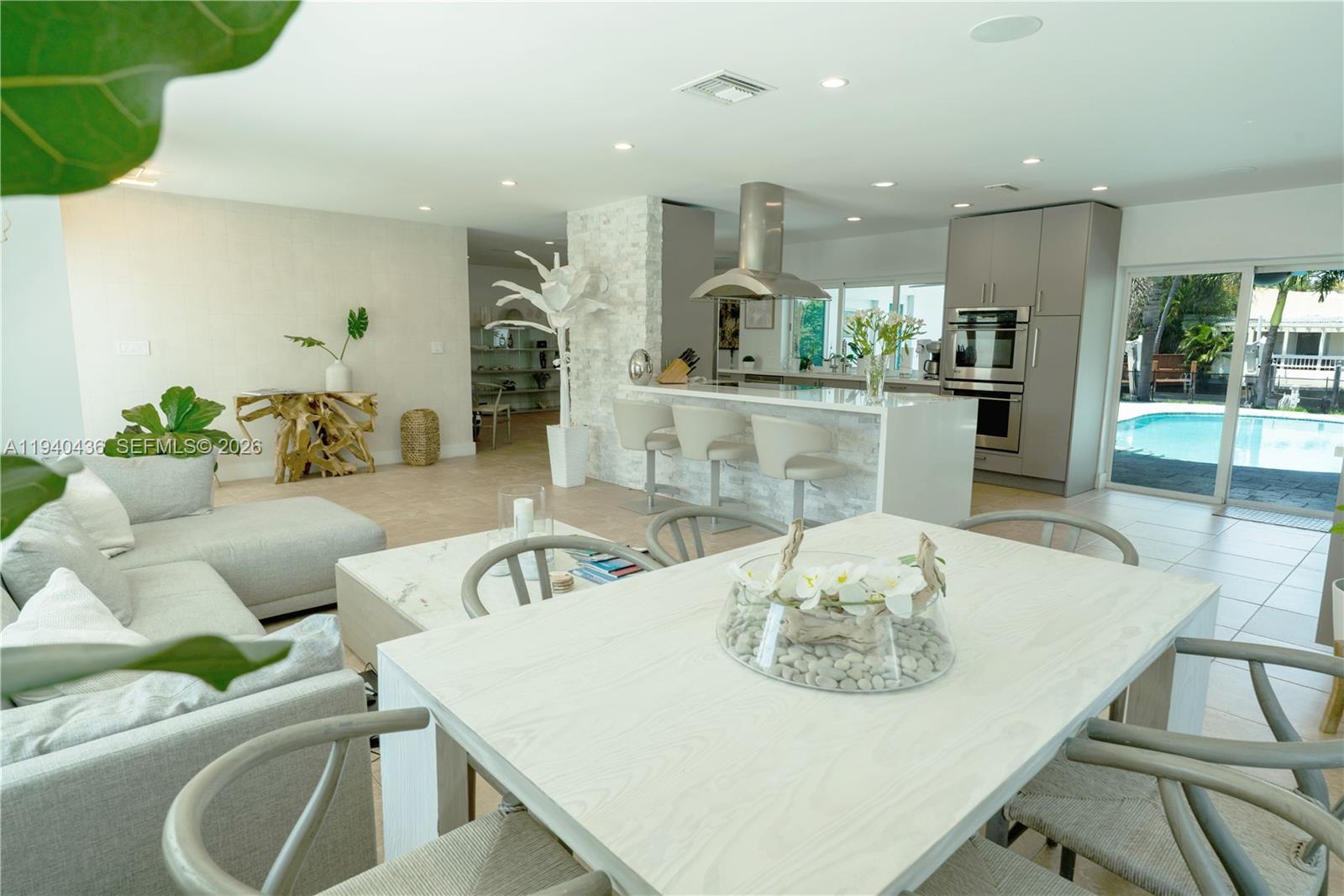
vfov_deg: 61.9
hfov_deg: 84.0
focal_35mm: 20
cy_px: 448
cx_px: 672
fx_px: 746
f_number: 8
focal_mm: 20
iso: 400
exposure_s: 1/320
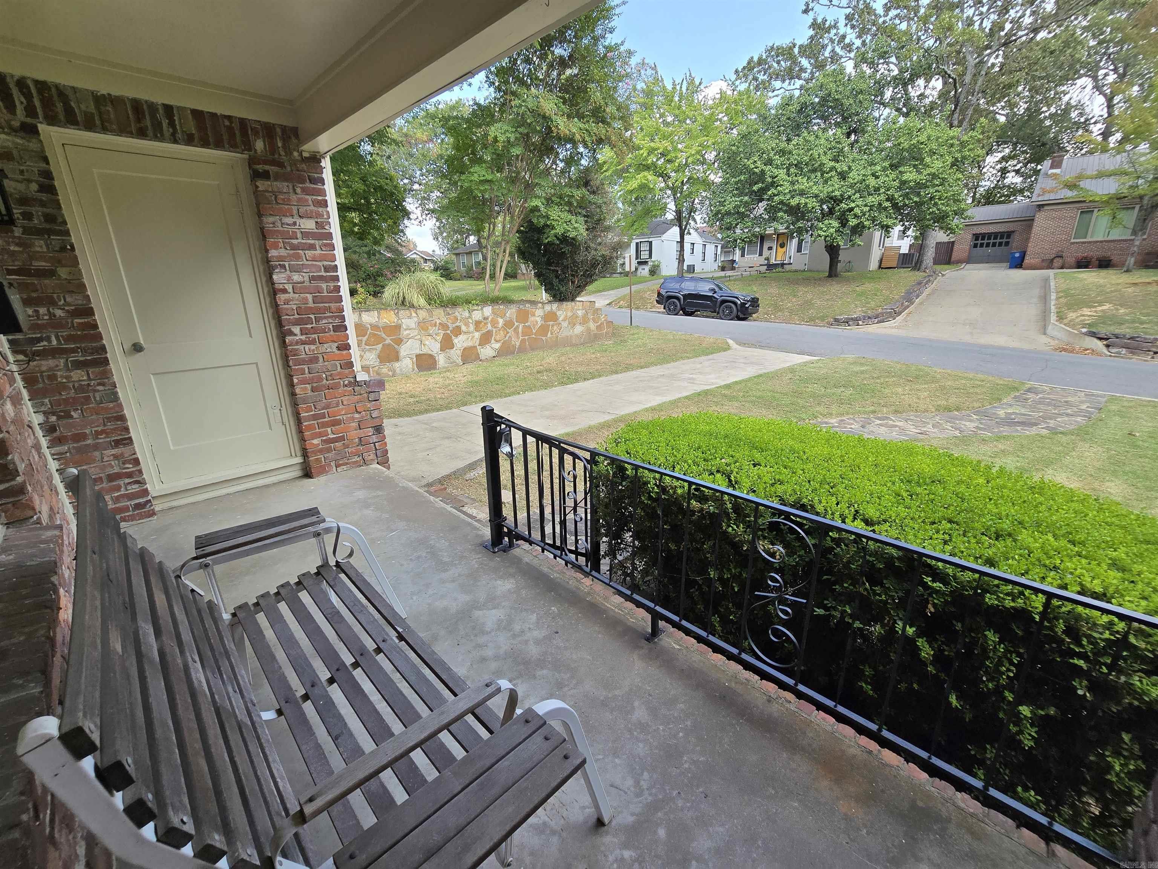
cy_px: 434
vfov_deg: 89.9
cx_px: 579
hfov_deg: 106.2
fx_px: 435
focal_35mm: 13
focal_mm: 2.2
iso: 50
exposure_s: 1/345
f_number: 2.2
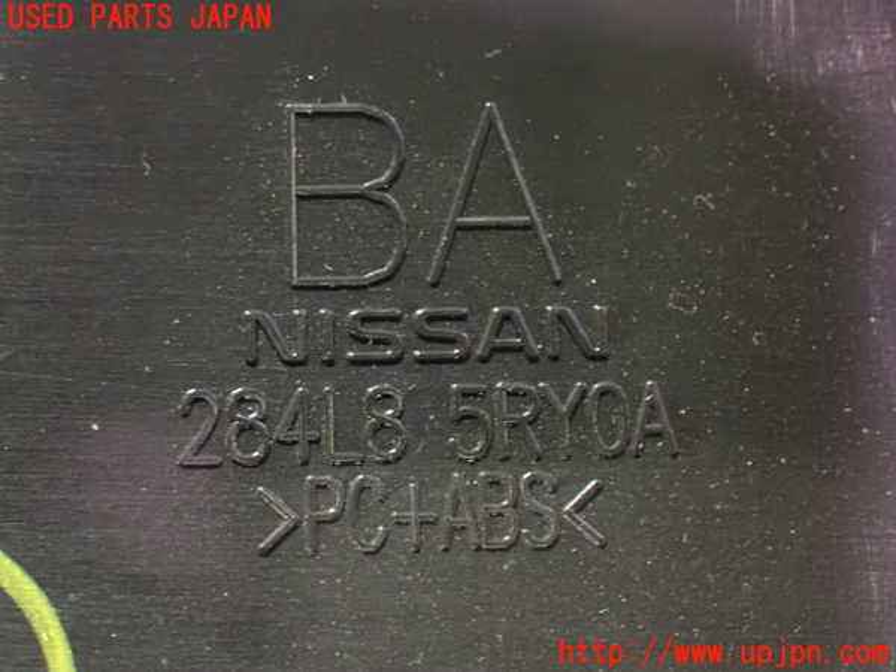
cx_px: 448
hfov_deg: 29.0
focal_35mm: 67
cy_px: 336
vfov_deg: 21.9
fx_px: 1734
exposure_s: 1/10
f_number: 3.8
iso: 1600
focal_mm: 11.88
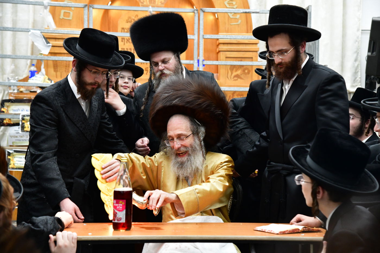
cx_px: 190
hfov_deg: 24.8
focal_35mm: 82
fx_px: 865
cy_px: 126
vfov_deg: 16.6
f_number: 5.6
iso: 5000
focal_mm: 82
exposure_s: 1/100
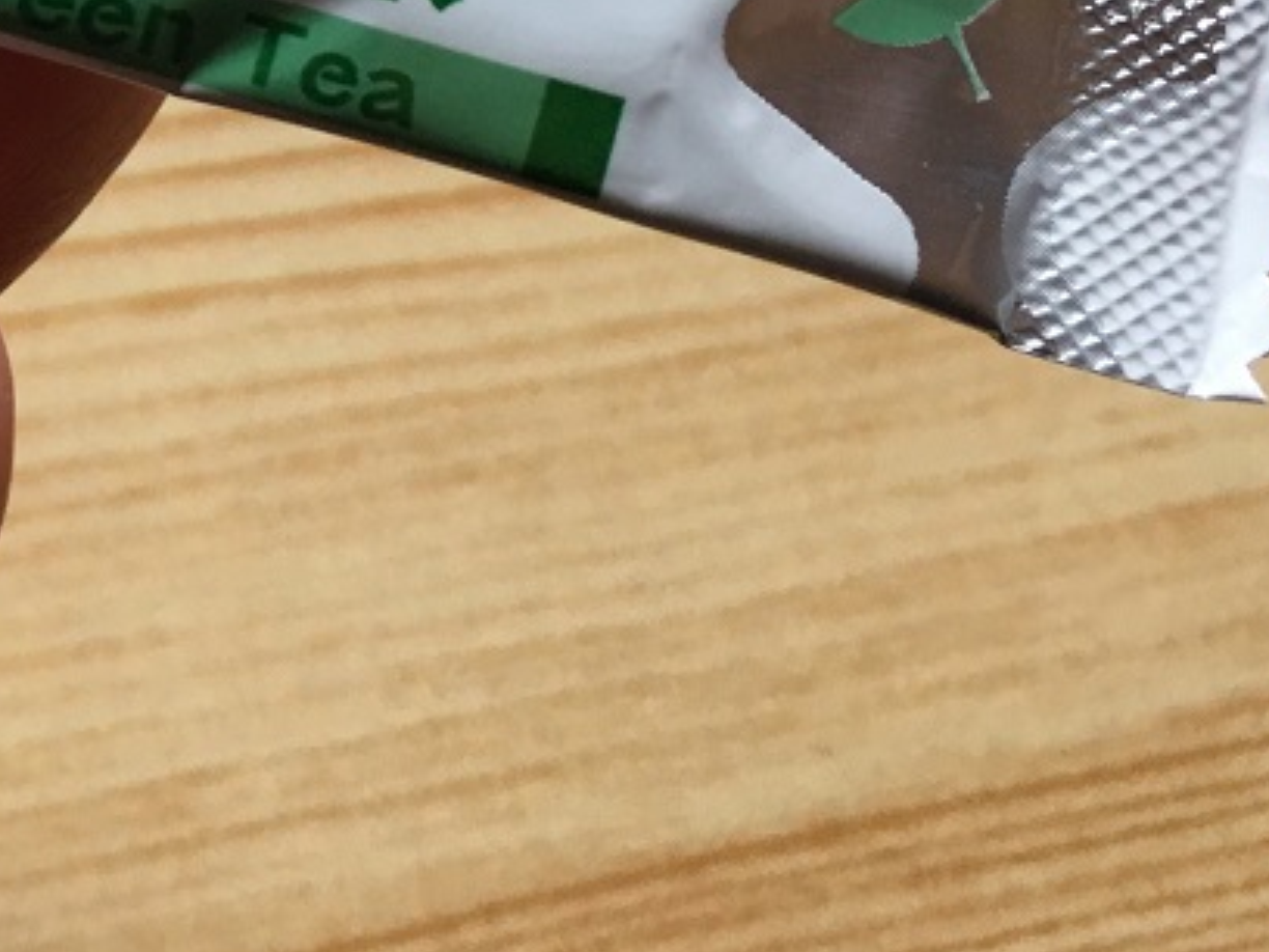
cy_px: -193
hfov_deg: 26.3
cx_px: 78
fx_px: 2603
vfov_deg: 19.5
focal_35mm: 71
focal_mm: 4.15
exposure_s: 1/30
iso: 40
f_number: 2.2
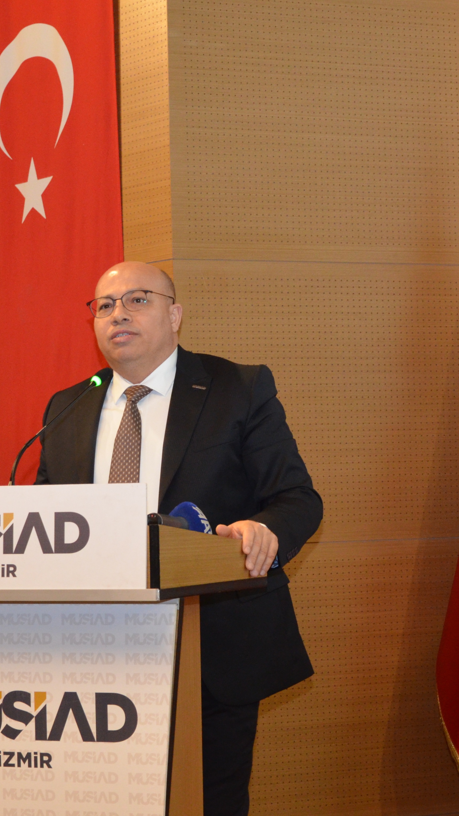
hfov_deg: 12.7
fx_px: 2056
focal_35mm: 95
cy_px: 408
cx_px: 232
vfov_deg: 22.5
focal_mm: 40
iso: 1600
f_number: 4.5
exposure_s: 1/60
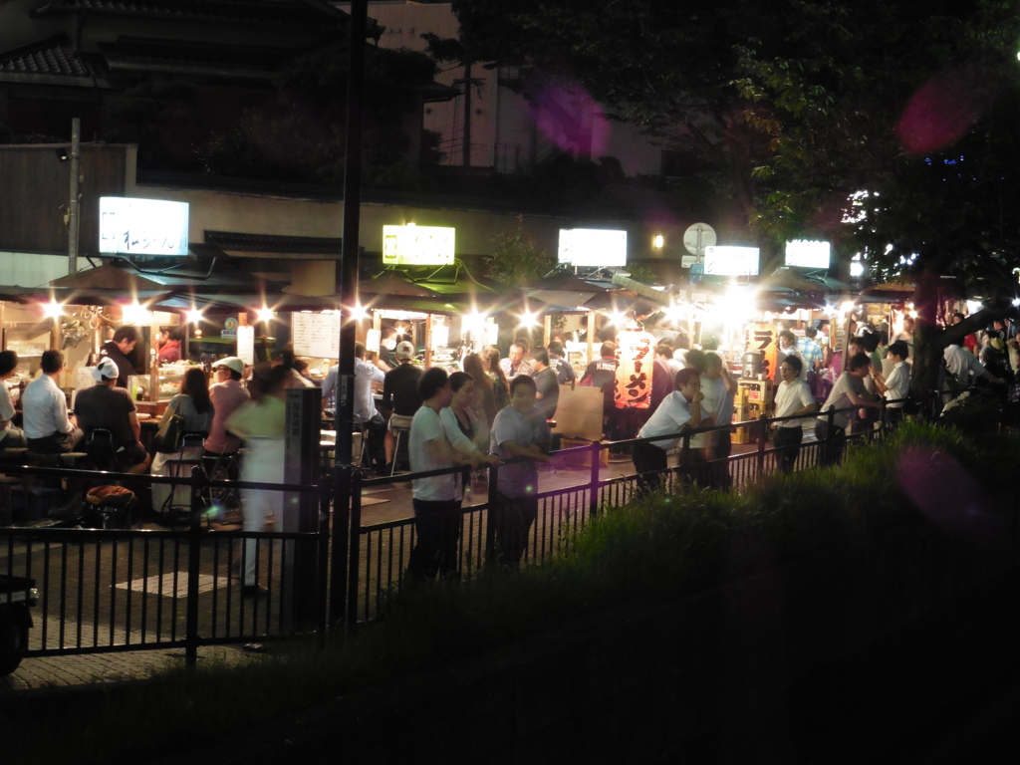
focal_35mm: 75
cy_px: 382
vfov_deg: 19.6
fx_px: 2210
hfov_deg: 26.0
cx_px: 510
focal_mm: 13.3
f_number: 5
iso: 400
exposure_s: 1/4
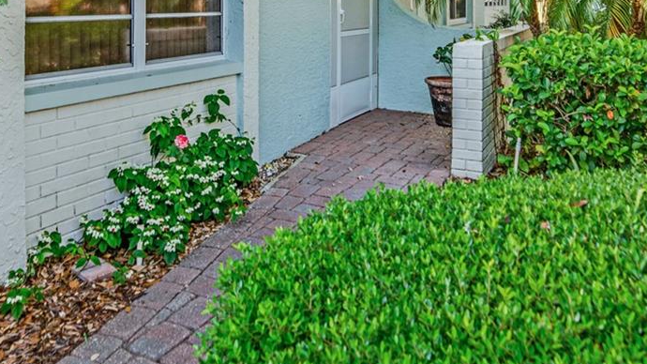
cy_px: 8
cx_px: 295
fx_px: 583
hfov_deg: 57.9
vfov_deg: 32.2
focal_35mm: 34
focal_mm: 14
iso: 160
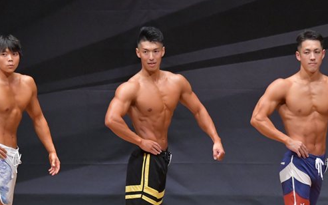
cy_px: 155
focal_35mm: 408
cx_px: 117
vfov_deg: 3.2
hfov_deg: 5.1
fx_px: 3647
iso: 6400
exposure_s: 1/400
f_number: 5.6
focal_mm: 170
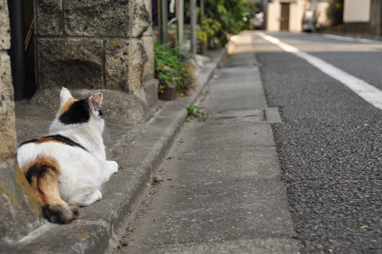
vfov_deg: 16.2
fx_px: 890
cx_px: 191
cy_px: 127
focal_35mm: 84
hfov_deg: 24.2
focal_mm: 56
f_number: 4.8
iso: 200
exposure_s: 1/320
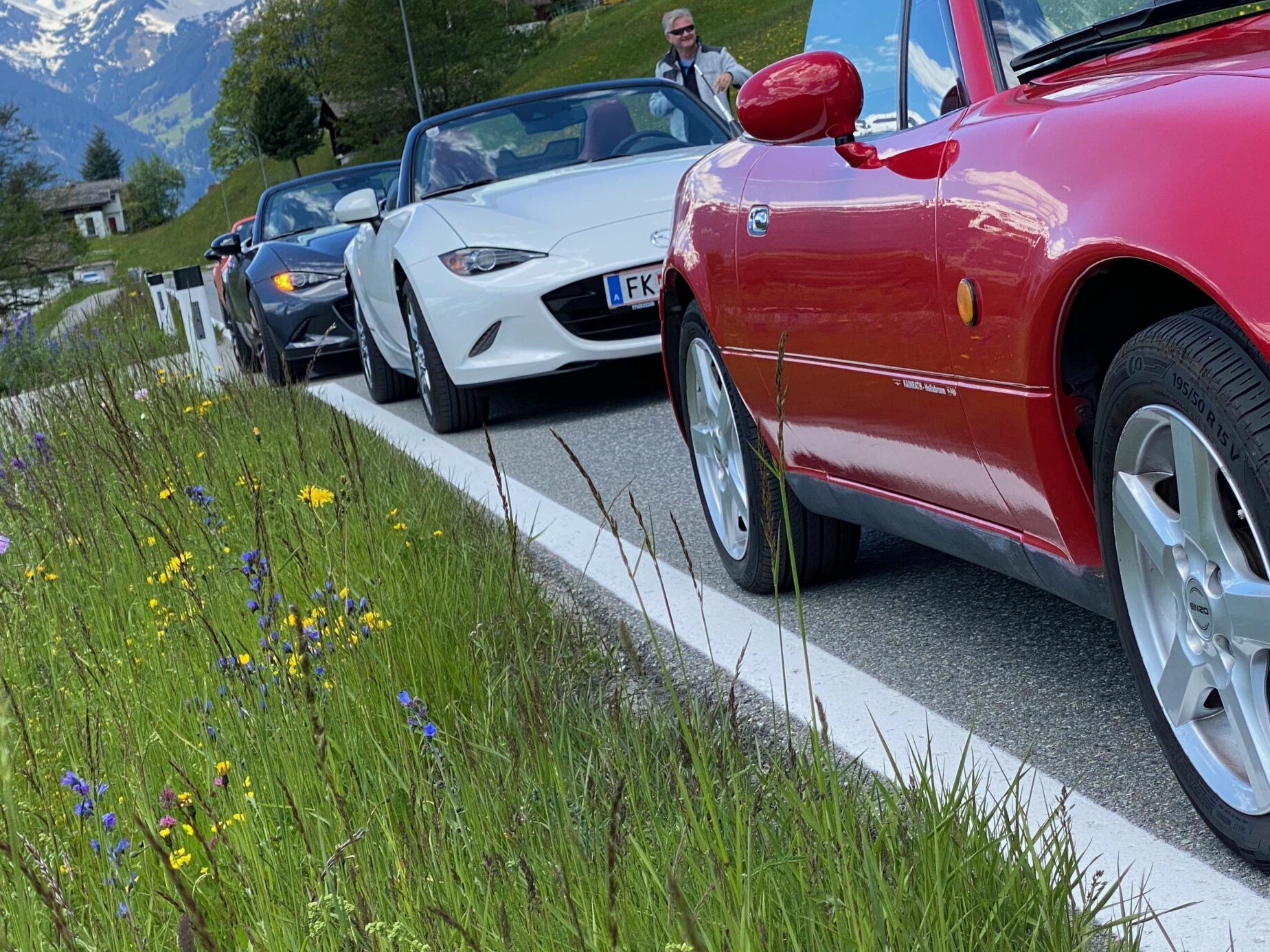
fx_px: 2642
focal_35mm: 72
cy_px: 425
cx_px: 759
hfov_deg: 27.0
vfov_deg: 20.4
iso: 20
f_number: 2
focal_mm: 6
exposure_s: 1/813
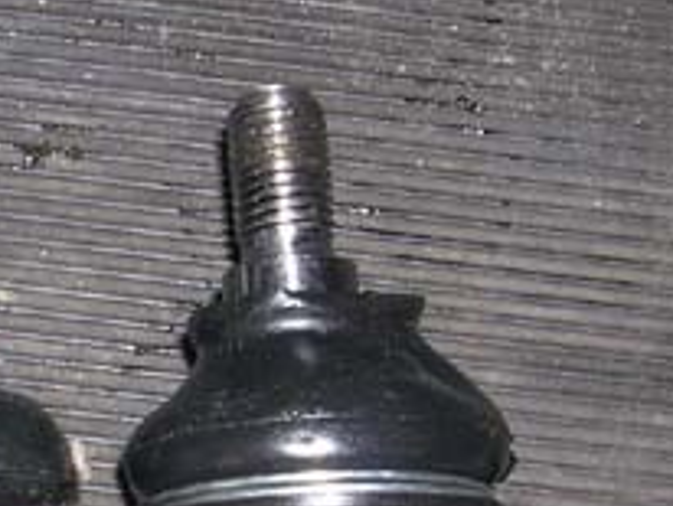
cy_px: 542
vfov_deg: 12.4
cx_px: 65
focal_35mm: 118
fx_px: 2297
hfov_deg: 16.4
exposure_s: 1/60.1
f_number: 5.6
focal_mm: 5.8
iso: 50
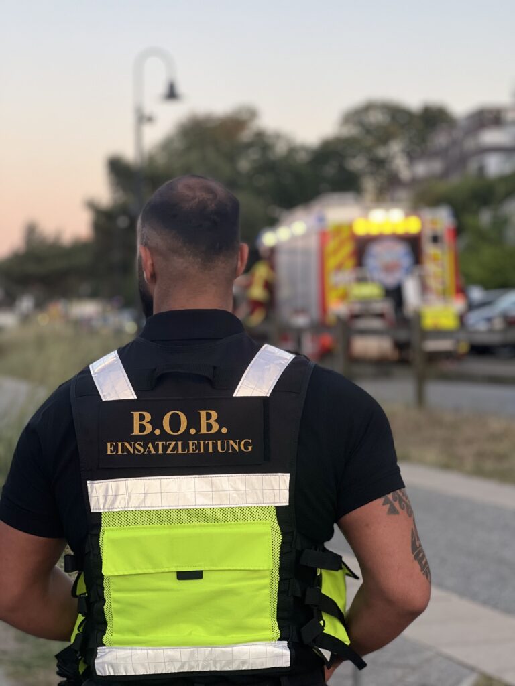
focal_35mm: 77
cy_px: 343
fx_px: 1527
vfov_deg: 25.3
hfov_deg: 19.1
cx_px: 258
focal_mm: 9
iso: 80
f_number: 2.8
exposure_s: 1/121
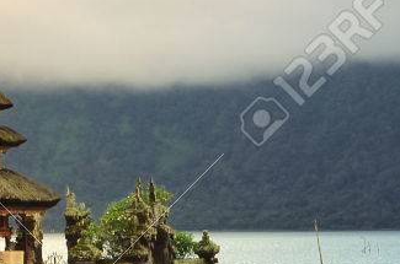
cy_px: 12
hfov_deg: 13.6
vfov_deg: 10.3
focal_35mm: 132
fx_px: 1463
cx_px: -364
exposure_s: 1/100
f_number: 9
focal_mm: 22
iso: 100
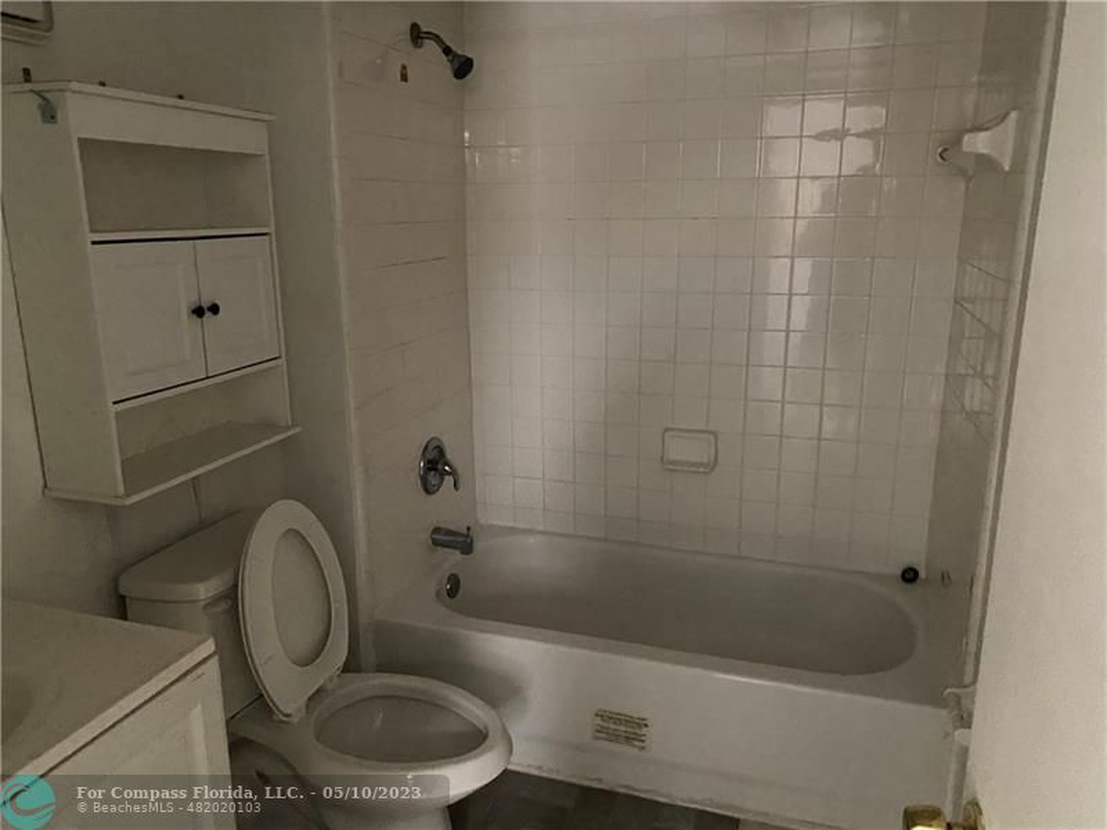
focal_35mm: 26
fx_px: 831
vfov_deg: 53.1
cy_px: 415
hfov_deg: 67.3
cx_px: 554
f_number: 1.8
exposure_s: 1/30
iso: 800
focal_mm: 4.25
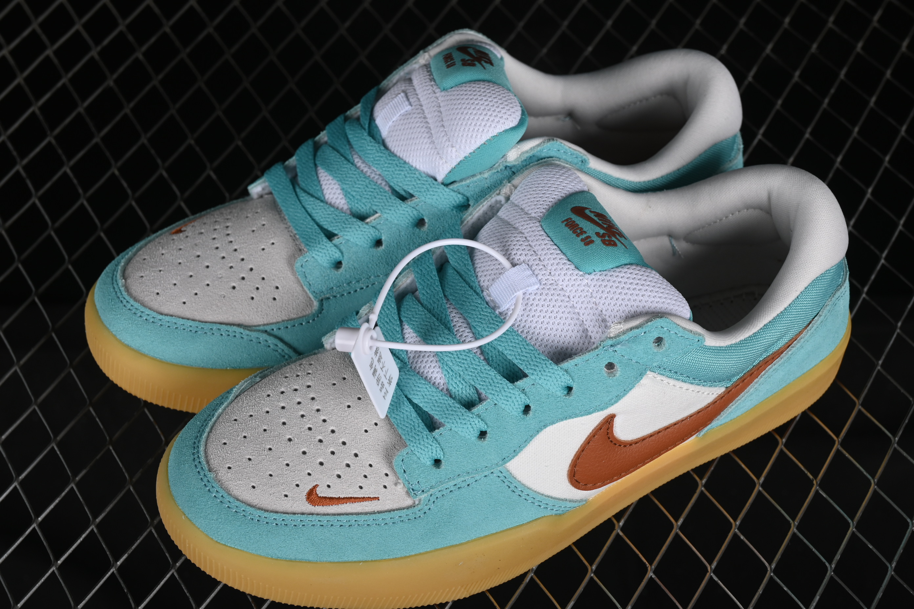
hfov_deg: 28.6
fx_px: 1790
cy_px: 304
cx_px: 457
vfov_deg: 19.3
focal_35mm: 70
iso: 160
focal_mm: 47
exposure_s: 1/160
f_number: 8
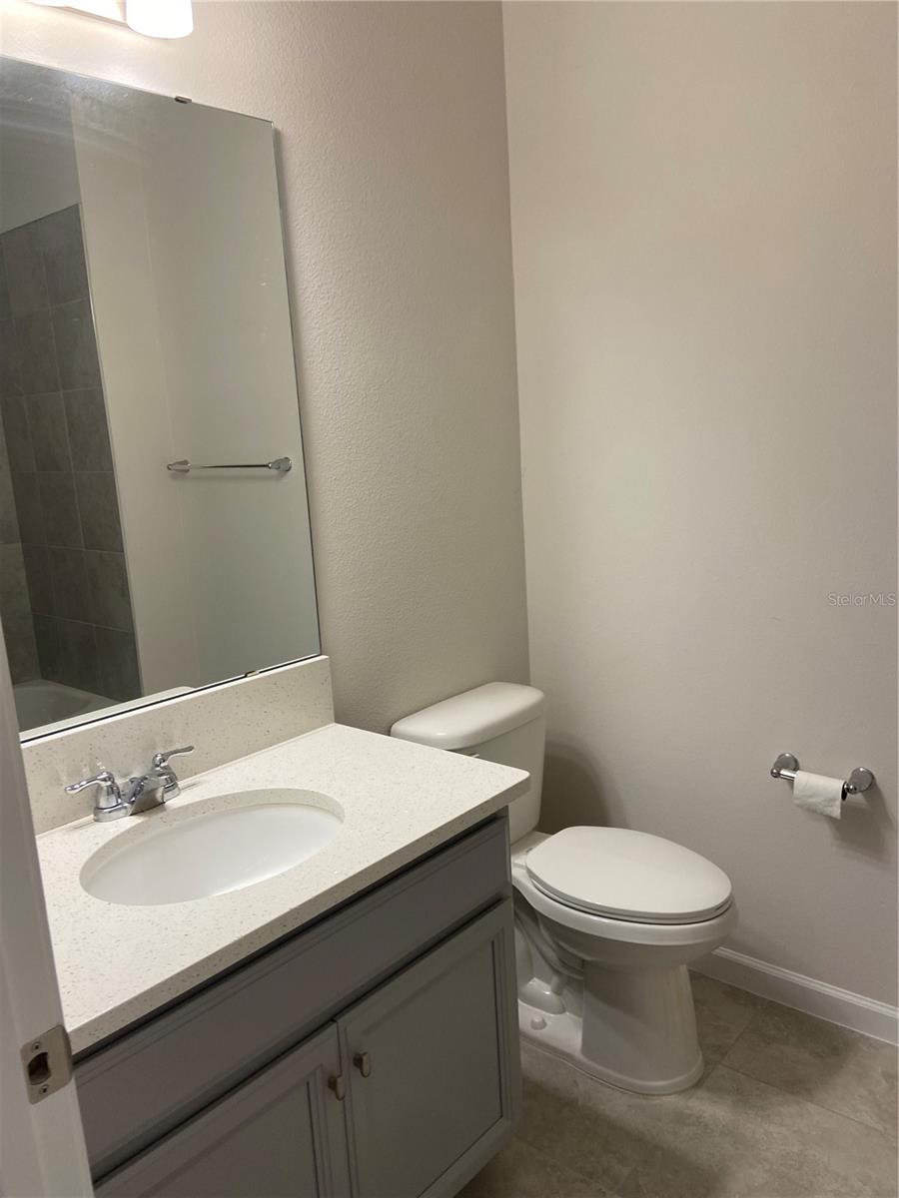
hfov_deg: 53.1
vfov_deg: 67.3
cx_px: 450
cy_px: 599
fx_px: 900
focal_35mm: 26
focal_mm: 4.25
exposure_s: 1/60
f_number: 1.8
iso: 80
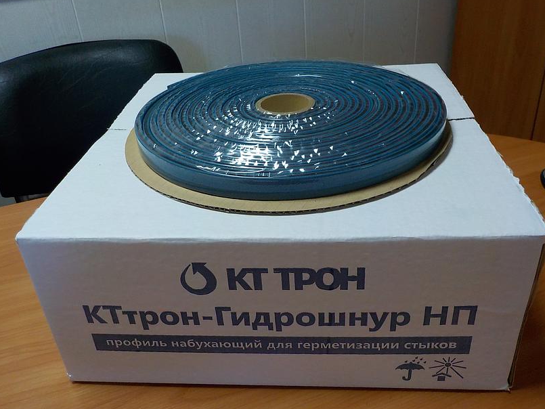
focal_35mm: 31
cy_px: 203
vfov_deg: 45.5
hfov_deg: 58.3
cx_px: 279
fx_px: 488
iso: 220
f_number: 3.3
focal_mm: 4.1
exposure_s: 1/30
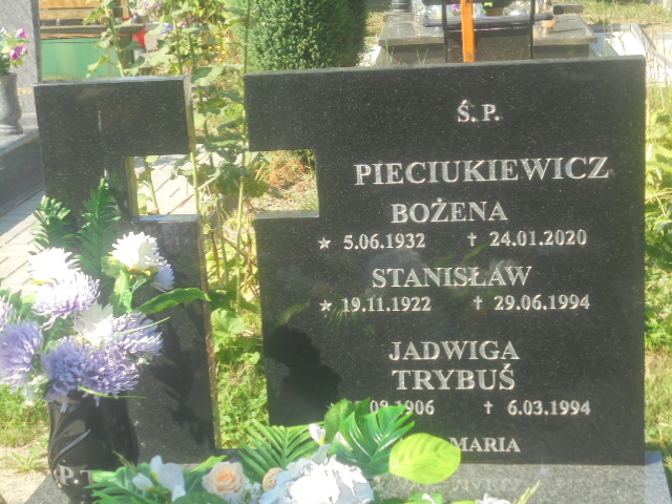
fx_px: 1242
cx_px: 336
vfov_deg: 22.9
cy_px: 252
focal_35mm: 64
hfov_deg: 30.3
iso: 100
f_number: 5.6
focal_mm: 11.5
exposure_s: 1/160
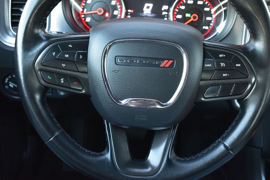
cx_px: 135
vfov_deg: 31.9
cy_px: 90
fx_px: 315
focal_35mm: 42
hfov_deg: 46.4
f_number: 5
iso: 1600
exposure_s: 1/15
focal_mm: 28
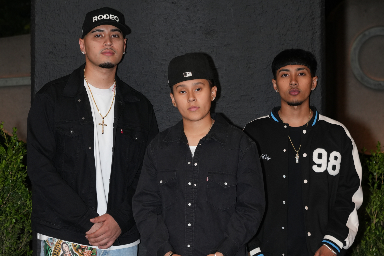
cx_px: 192
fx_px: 747
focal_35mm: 70
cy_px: 128
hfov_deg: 28.8
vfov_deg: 19.5
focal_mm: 70
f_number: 5
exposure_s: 1/100
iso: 640
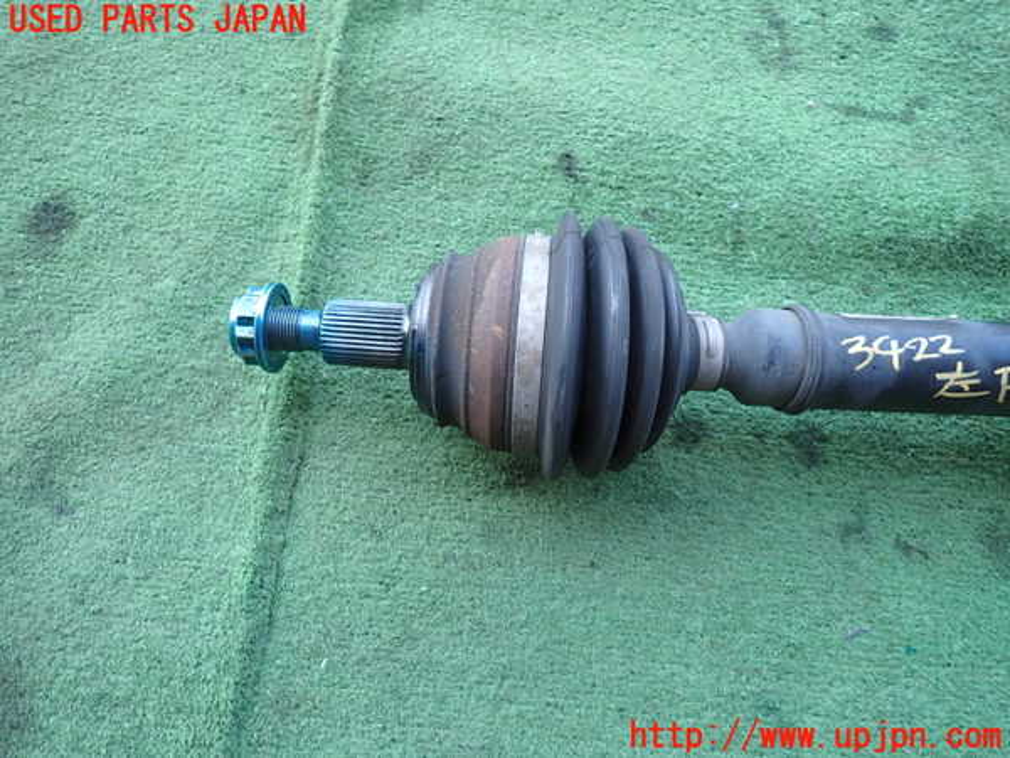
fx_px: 729
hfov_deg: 69.4
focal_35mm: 25
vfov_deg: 54.9
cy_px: 379
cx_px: 505
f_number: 2
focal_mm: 4.5
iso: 100
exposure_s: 1/100
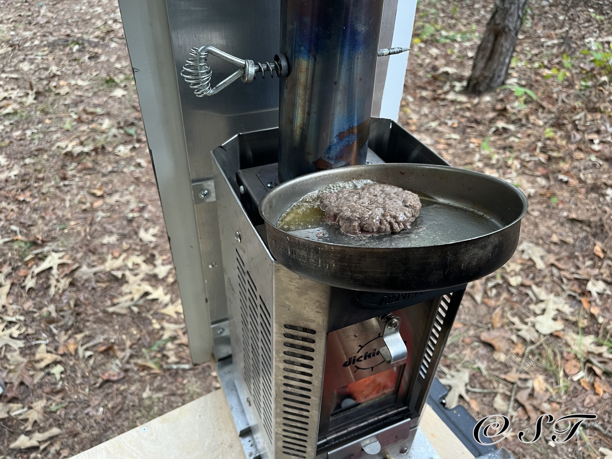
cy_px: 230
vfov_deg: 53.1
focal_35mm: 26
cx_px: 306
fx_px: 460
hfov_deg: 67.3
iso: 125
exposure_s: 1/64
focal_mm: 5.1
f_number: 1.6
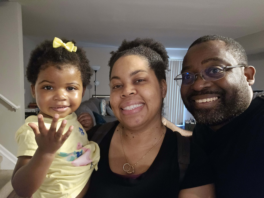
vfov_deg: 54.9
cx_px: 132
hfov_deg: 69.4
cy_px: 99
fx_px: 191
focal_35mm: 25
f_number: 2.2
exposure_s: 1/24
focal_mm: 3.3
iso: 1000
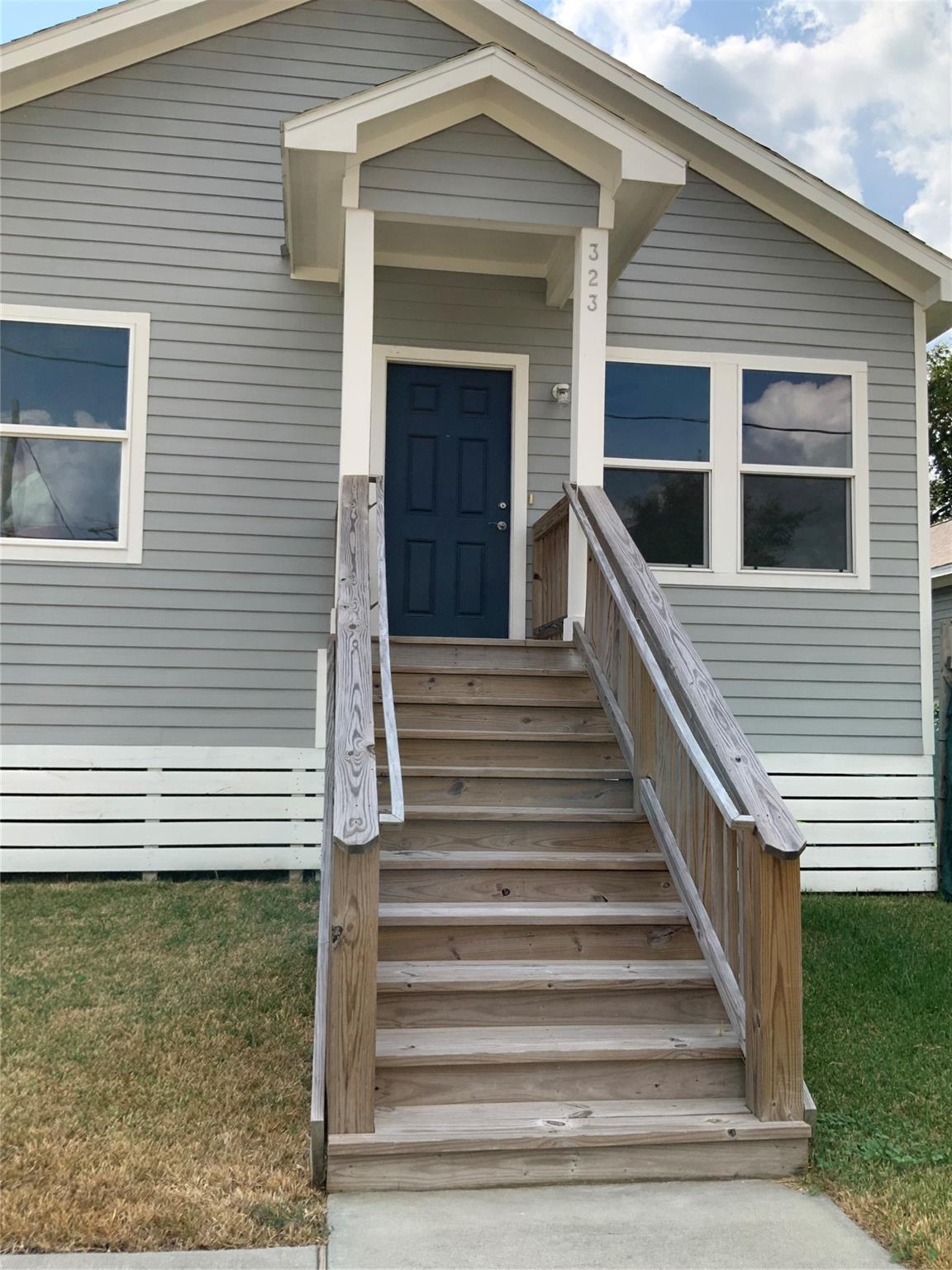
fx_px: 1063
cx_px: 476
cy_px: 635
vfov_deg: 61.7
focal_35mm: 29
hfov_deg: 48.2
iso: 16
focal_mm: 3
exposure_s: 1/1195
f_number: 1.8
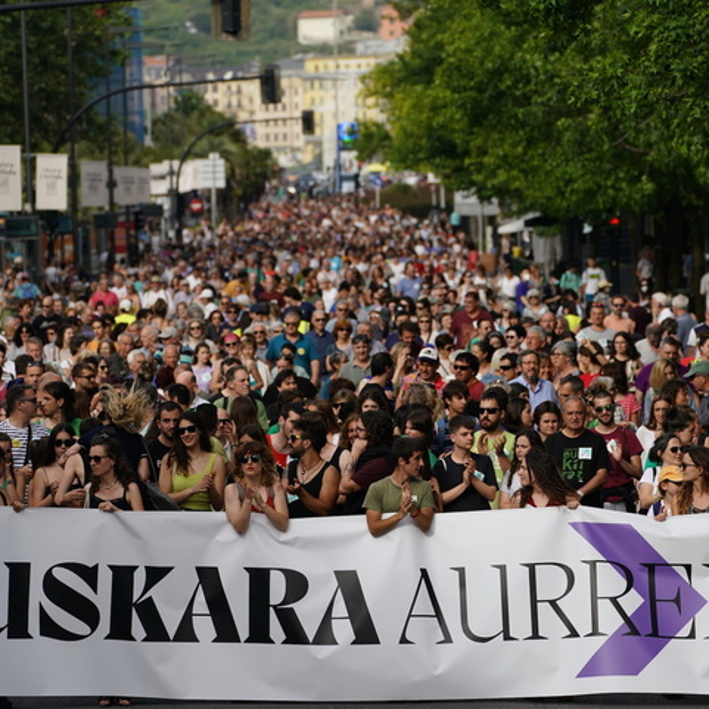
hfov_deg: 7.0
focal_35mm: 249
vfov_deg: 7.0
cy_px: 354
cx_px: 332
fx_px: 5770
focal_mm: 194
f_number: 5.6
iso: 160
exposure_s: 1/640
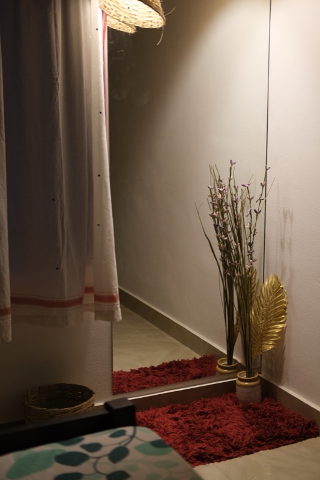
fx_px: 707
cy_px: 240
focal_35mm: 53
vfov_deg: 37.5
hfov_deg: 25.5
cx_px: 160
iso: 640
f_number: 2
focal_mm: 35
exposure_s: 1/38
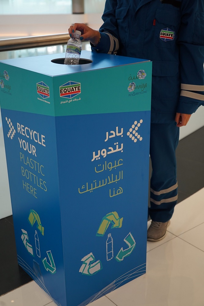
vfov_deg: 43.6
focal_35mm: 45
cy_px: 153
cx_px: 102
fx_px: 382
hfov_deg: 29.9
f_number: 4
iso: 500
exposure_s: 1/160
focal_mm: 45
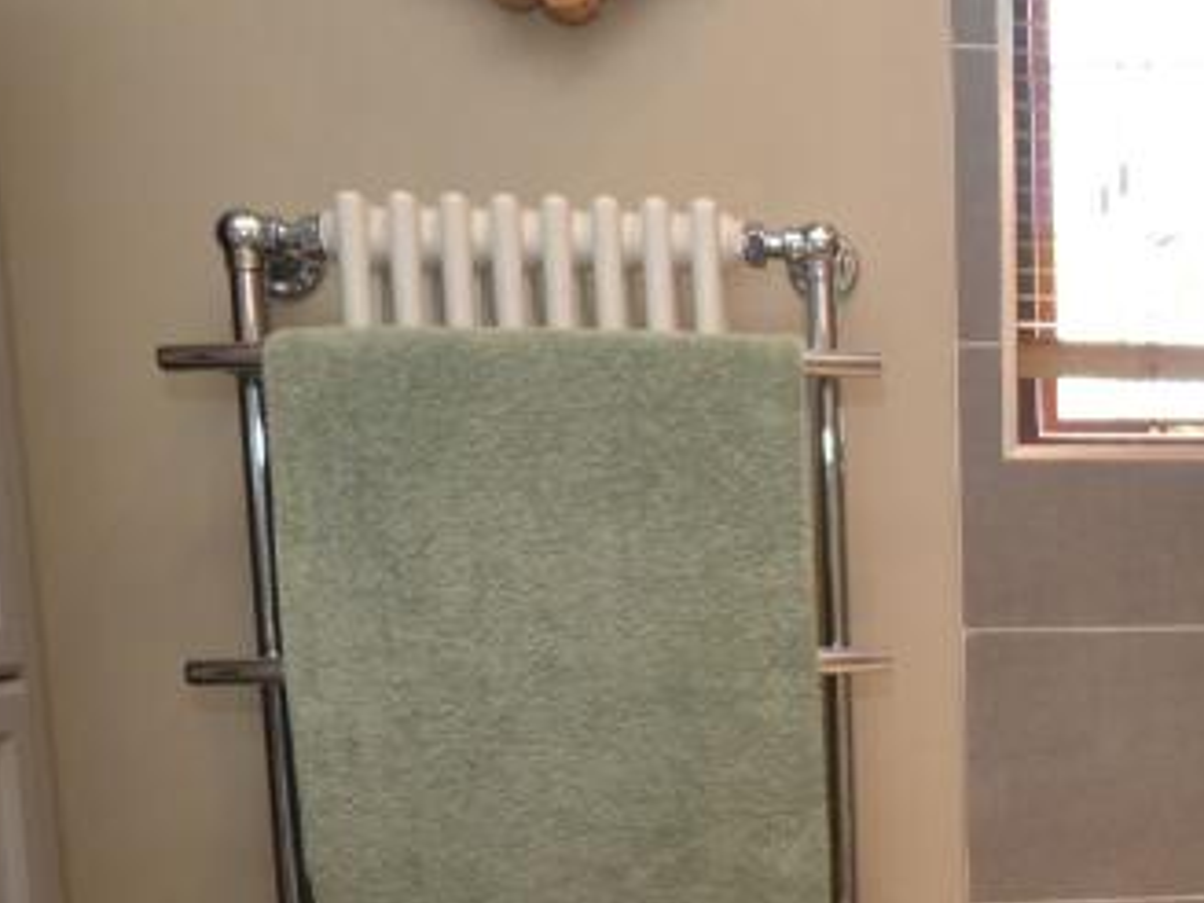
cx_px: 1175
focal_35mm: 45
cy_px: 751
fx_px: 1565
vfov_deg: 31.2
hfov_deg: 38.0
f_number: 3.5
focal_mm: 10
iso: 500
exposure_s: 1/60
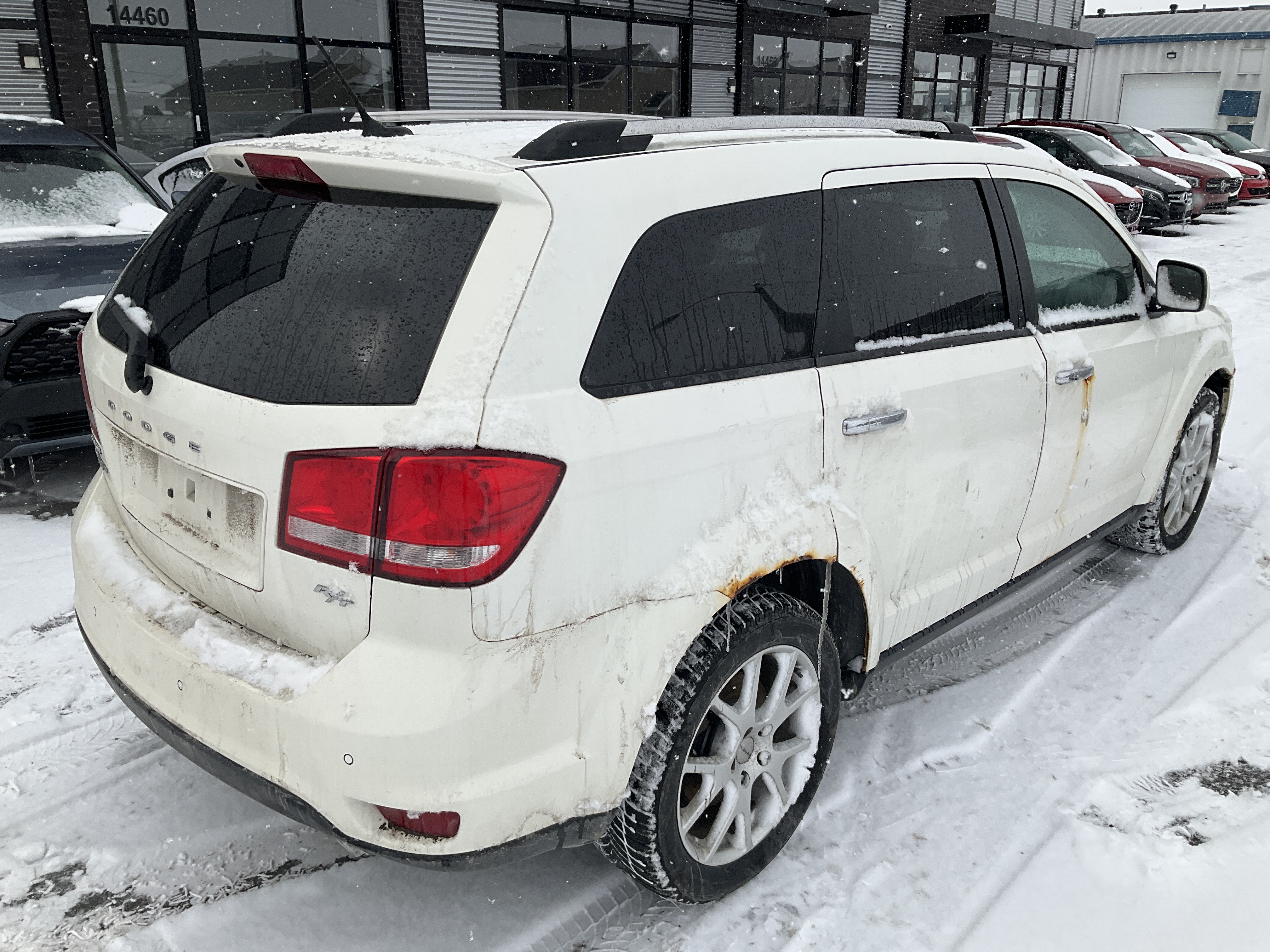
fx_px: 1064
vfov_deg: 48.2
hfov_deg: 61.7
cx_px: 635
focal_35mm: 29
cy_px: 476
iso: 25
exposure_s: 1/3788
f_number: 1.8
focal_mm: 3
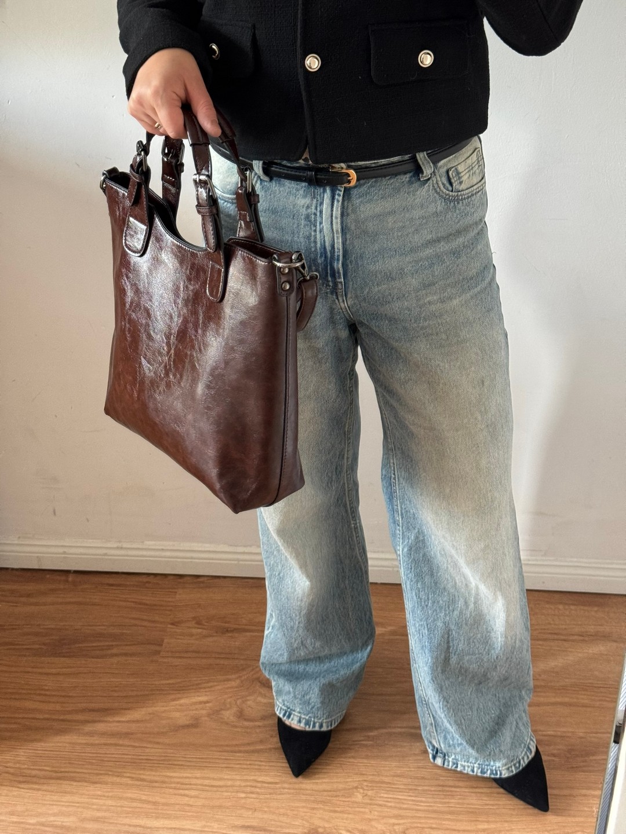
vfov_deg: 39.7
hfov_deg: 30.3
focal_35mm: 48
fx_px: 1157
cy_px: 417
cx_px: 313
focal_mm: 6.76
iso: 320
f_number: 1.78
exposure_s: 1/40
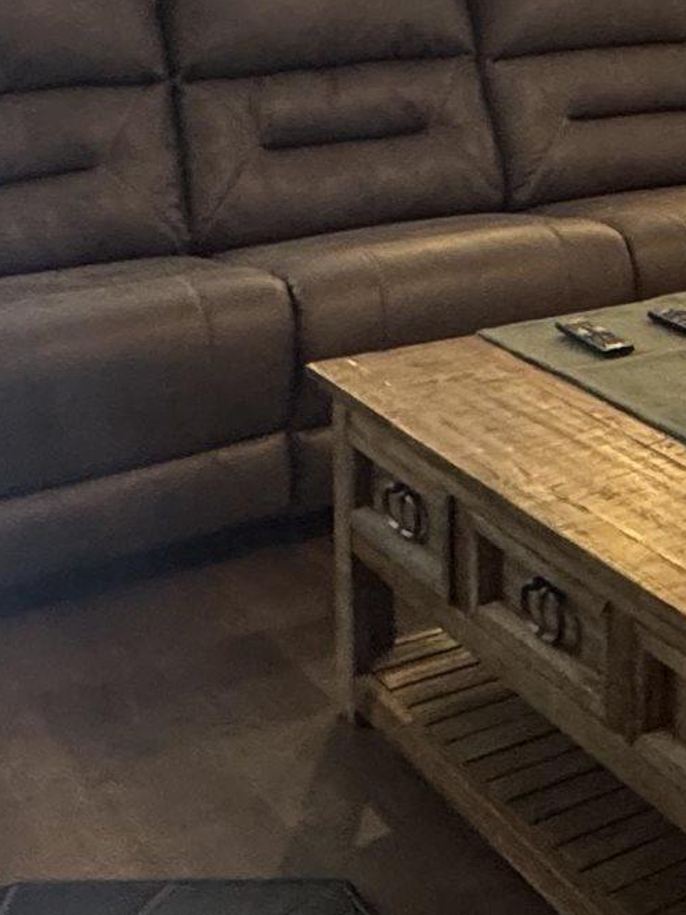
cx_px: 1266
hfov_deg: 17.7
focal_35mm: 65
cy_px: -26
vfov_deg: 27.8
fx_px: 1719
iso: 400
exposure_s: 1/60
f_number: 2.2
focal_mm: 2.22
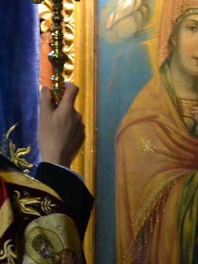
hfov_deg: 4.4
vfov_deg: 5.8
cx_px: 80
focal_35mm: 341
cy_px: 152
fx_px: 2595
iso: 3200
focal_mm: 75
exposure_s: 1/30
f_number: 5.3
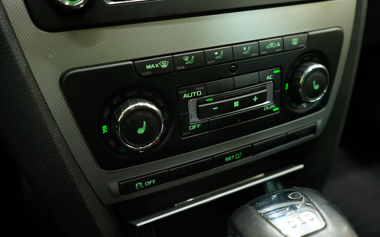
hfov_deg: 64.6
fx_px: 300
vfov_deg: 43.1
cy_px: 110
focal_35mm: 29
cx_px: 191
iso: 1000
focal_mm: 28
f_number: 4.5
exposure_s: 1/10
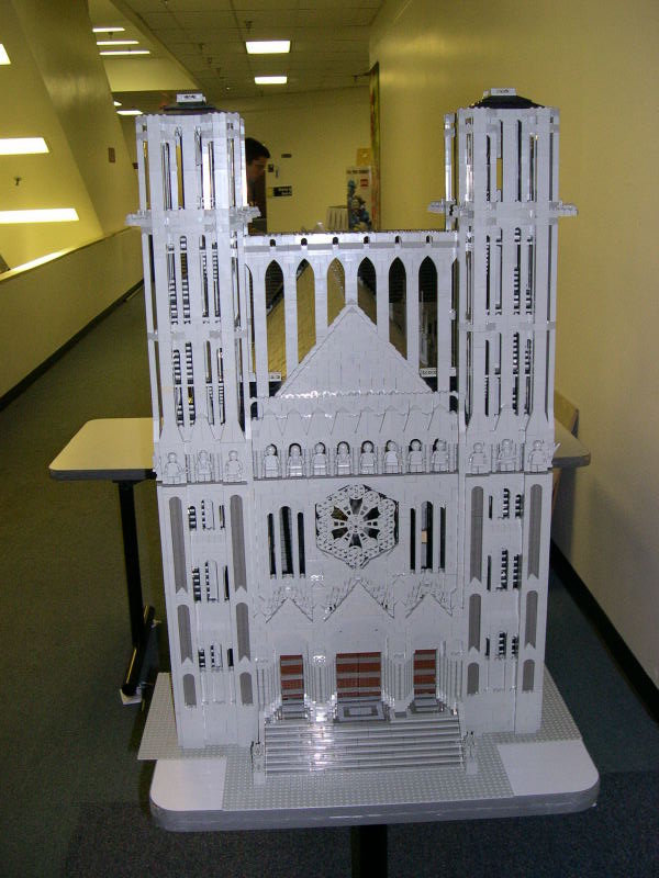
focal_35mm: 38
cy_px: 439
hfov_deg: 37.7
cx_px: 330
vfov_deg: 49.0
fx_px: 965
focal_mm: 8
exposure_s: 1/60
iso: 400
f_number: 2.8
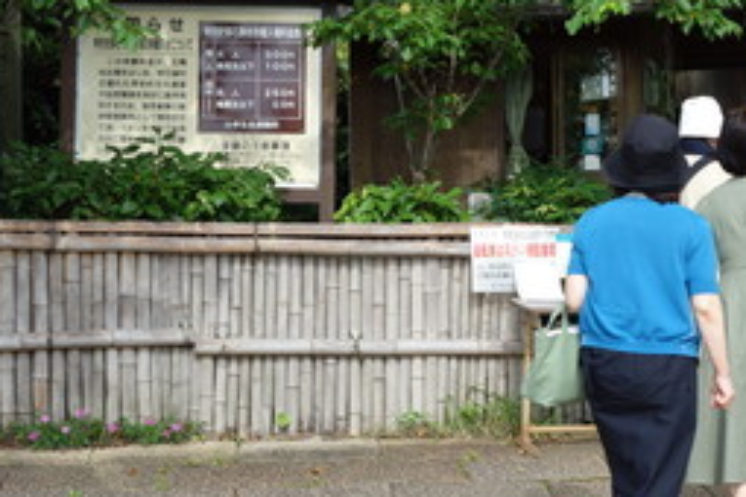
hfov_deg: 24.4
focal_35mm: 83
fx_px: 1720
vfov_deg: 16.4
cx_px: 459
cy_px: 205
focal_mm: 17.4
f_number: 5.6
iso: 125
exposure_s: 1/160
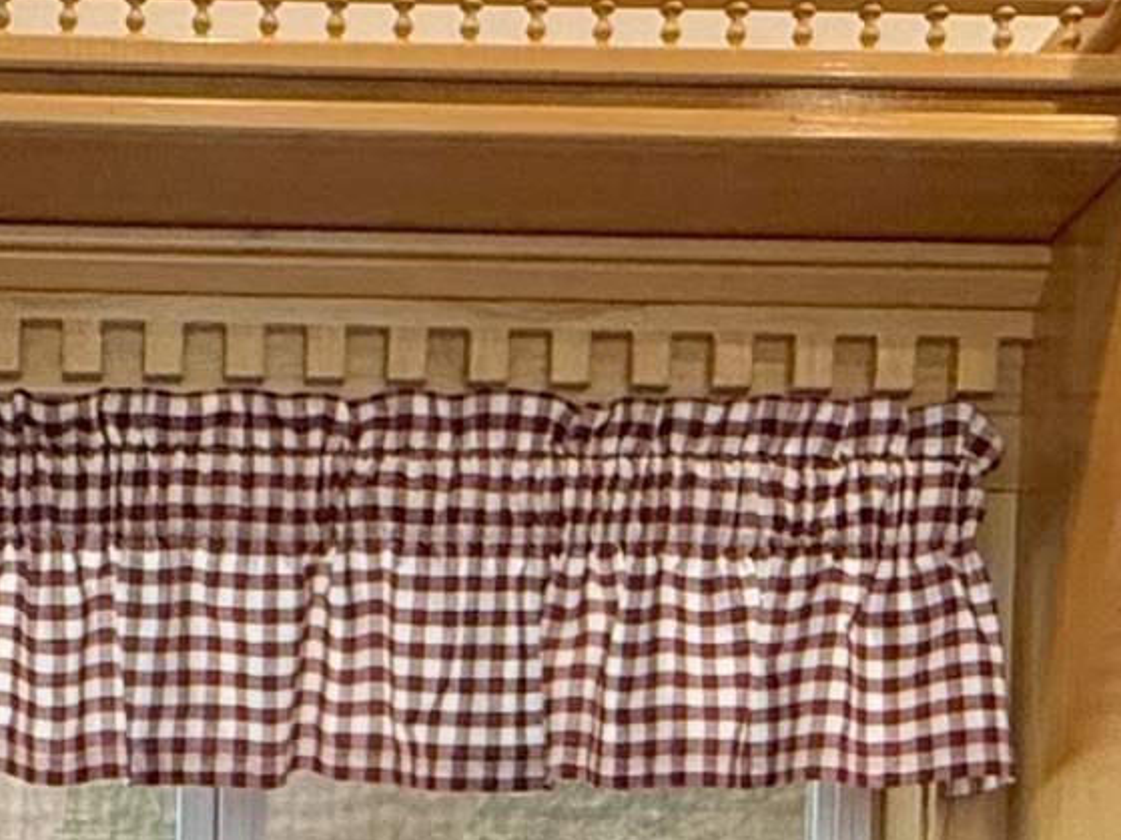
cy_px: 1365
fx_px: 2493
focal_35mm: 77
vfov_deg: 16.8
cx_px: 142
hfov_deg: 24.7
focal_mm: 2.22
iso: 250
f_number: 2.2
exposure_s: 1/120
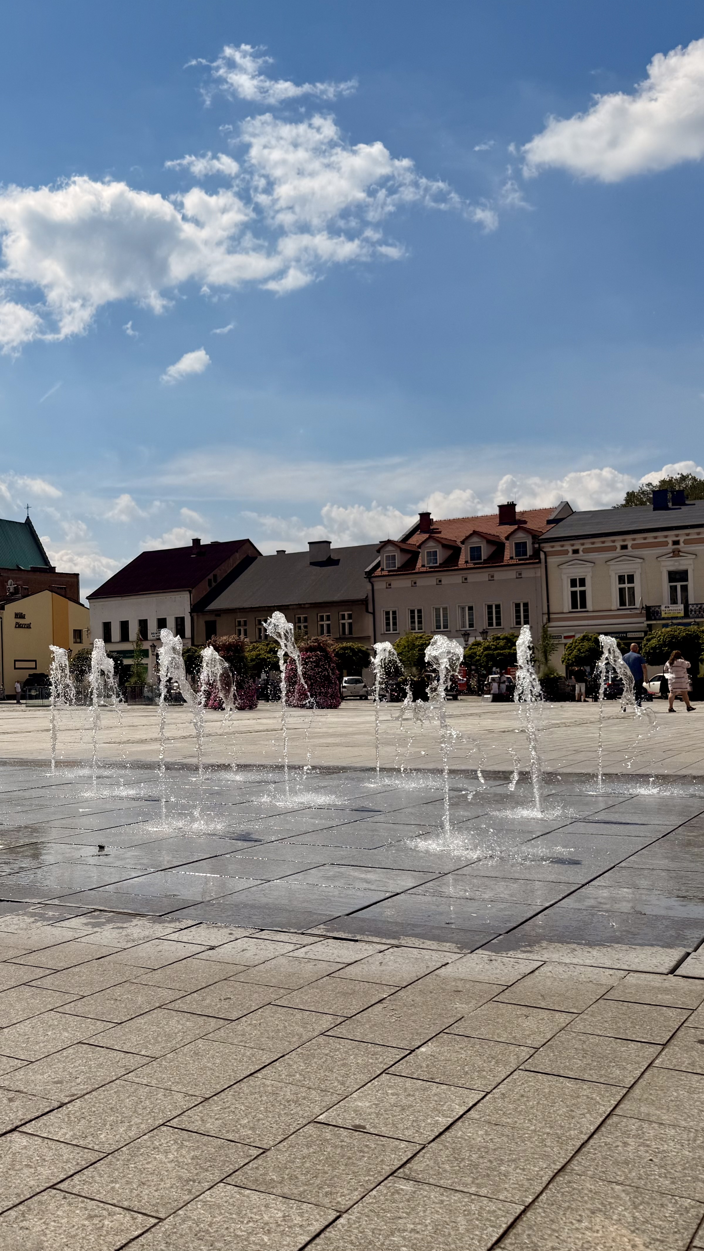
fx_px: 1162
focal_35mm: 35
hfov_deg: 32.4
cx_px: 96
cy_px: 624
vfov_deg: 56.6
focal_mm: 6.76
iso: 80
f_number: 1.78
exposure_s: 1/14286
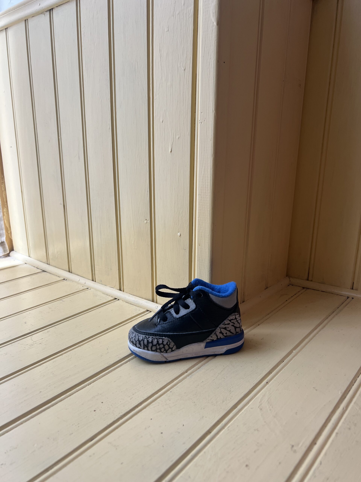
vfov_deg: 67.3
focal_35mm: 26
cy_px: 241
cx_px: 180
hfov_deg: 53.1
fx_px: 362
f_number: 1.5
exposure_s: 1/121
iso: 100
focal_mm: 5.7
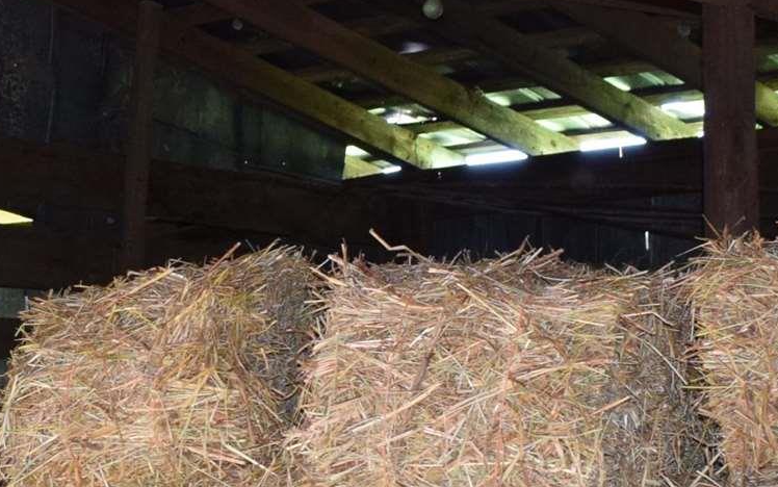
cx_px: 170
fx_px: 2397
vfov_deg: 11.3
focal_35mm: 113
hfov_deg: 18.3
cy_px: 605
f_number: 4.5
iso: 800
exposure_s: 1/80
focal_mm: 18
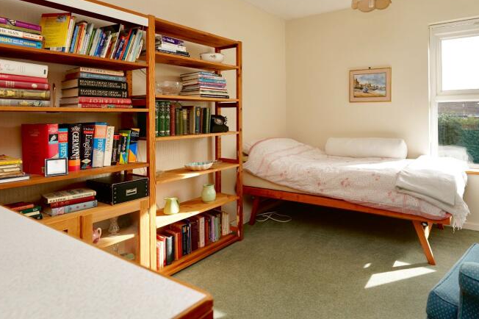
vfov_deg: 56.2
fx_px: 293
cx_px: 298
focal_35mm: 22
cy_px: 111
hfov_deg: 77.3
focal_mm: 14
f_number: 4.5
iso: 100
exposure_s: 1/80
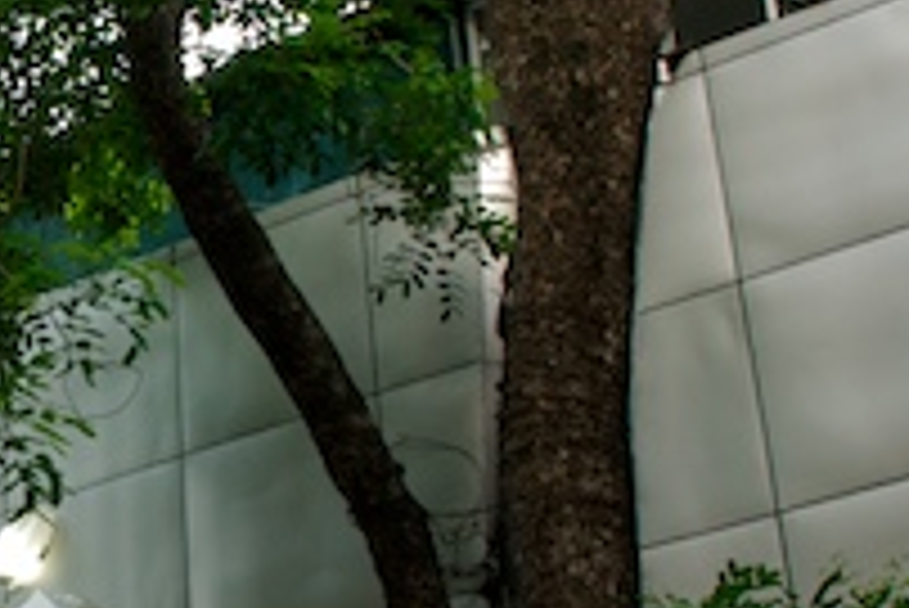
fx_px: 2400
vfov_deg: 14.4
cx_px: -94
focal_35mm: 95
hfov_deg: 20.4
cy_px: 387
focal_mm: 20
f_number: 3.8
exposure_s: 1/30
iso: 280
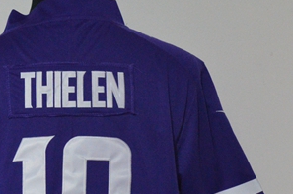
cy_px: 214
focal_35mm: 202
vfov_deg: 6.7
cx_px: -70
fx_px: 1641
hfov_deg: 10.0
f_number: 4.8
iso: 4000
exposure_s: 1/20
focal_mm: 50
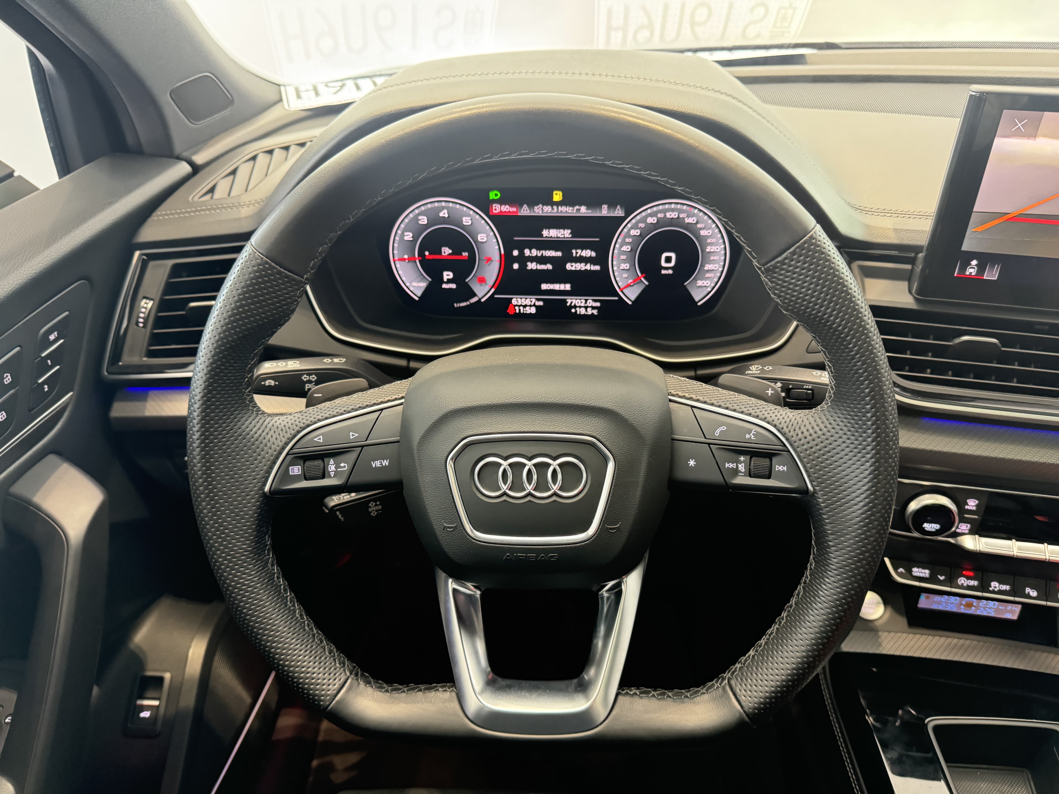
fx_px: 734
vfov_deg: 56.8
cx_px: 530
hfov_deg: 71.6
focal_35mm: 24
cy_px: 397
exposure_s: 1/25
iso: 1000
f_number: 1.78
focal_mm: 6.76
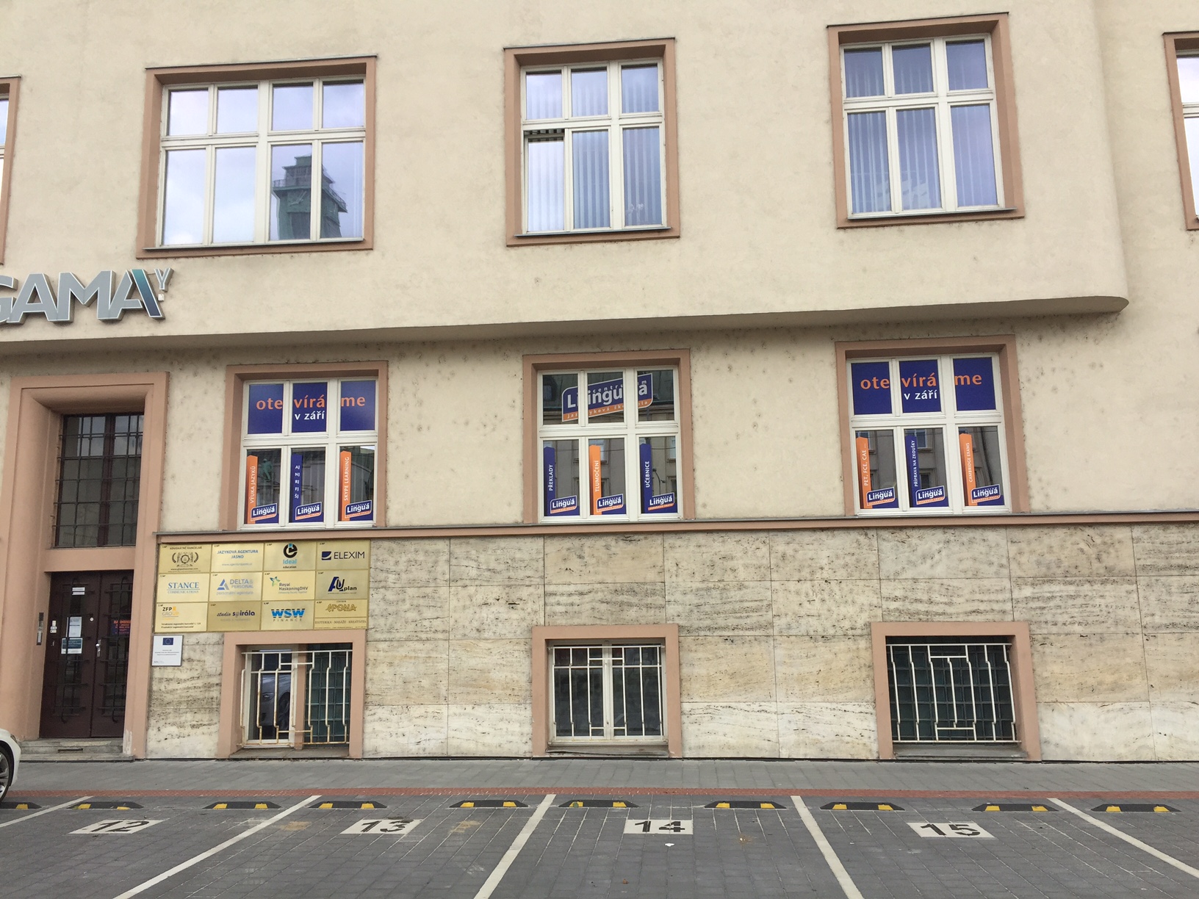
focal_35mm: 29
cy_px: 450
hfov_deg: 61.7
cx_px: 600
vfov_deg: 48.2
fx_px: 1004
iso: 32
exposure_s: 1/344
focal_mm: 4.15
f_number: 2.2
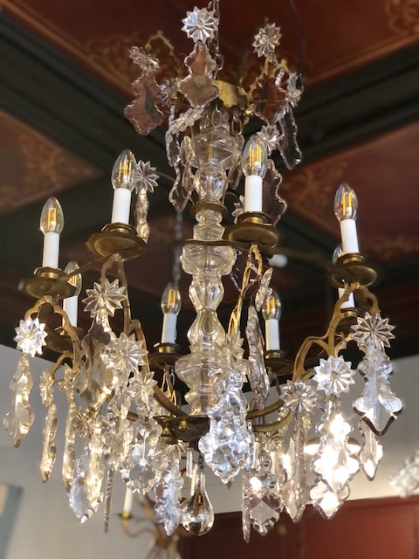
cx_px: 210
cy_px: 280
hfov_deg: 25.7
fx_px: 920
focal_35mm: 57
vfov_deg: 33.8
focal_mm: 6.6
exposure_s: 1/33
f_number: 2.8
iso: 500
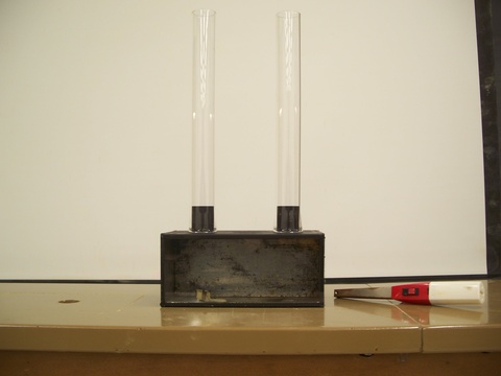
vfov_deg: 38.7
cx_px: 250
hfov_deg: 50.1
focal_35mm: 37
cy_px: 188
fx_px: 536
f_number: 2.8
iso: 80
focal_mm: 7.8
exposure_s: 1/30
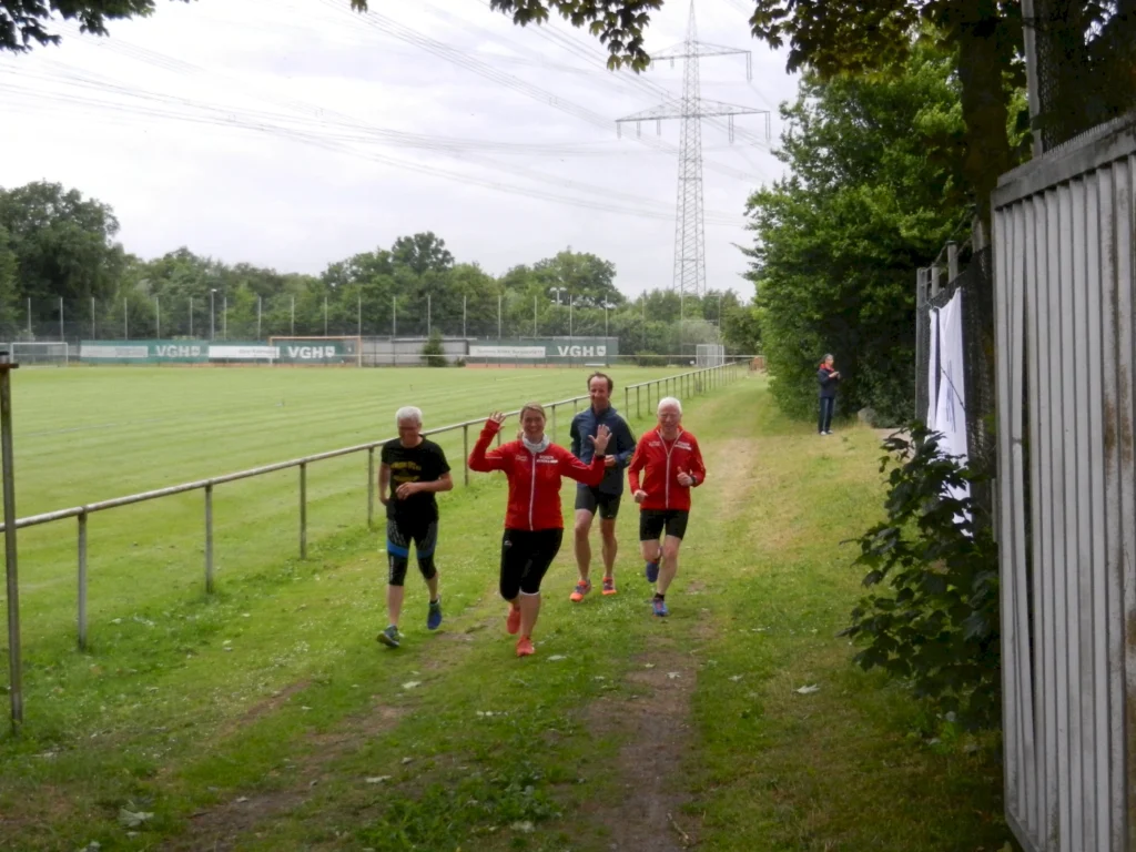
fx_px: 1477
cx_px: 568
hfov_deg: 42.1
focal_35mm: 45
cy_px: 426
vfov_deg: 32.2
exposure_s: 1/400
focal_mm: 8.2
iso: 800
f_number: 4.2
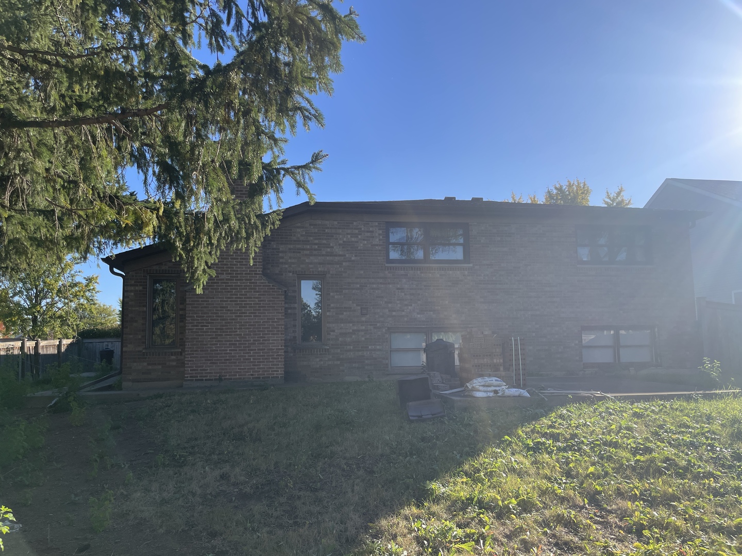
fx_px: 557
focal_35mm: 26
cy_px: 278
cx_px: 371
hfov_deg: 67.3
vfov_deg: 53.1
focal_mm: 4.2
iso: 32
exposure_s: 1/2353
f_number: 1.6
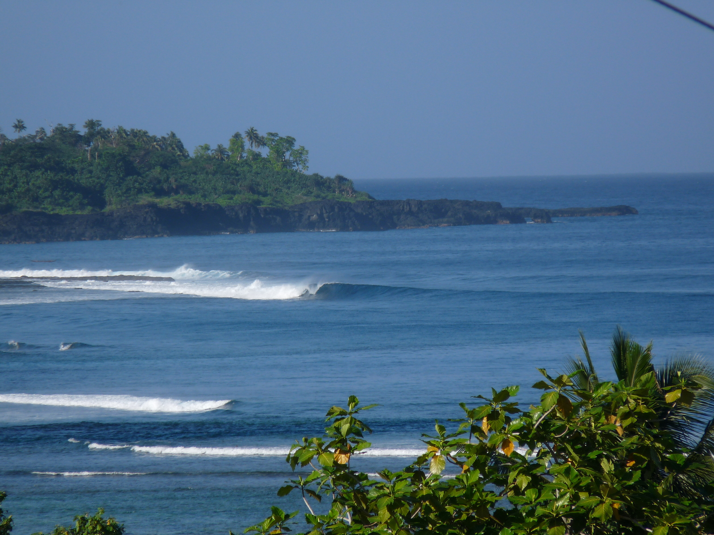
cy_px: 268
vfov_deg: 3.1
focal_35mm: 486
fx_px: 10024
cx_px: 357
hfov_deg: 4.1
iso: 100
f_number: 6.3
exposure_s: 1/400
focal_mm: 86.4
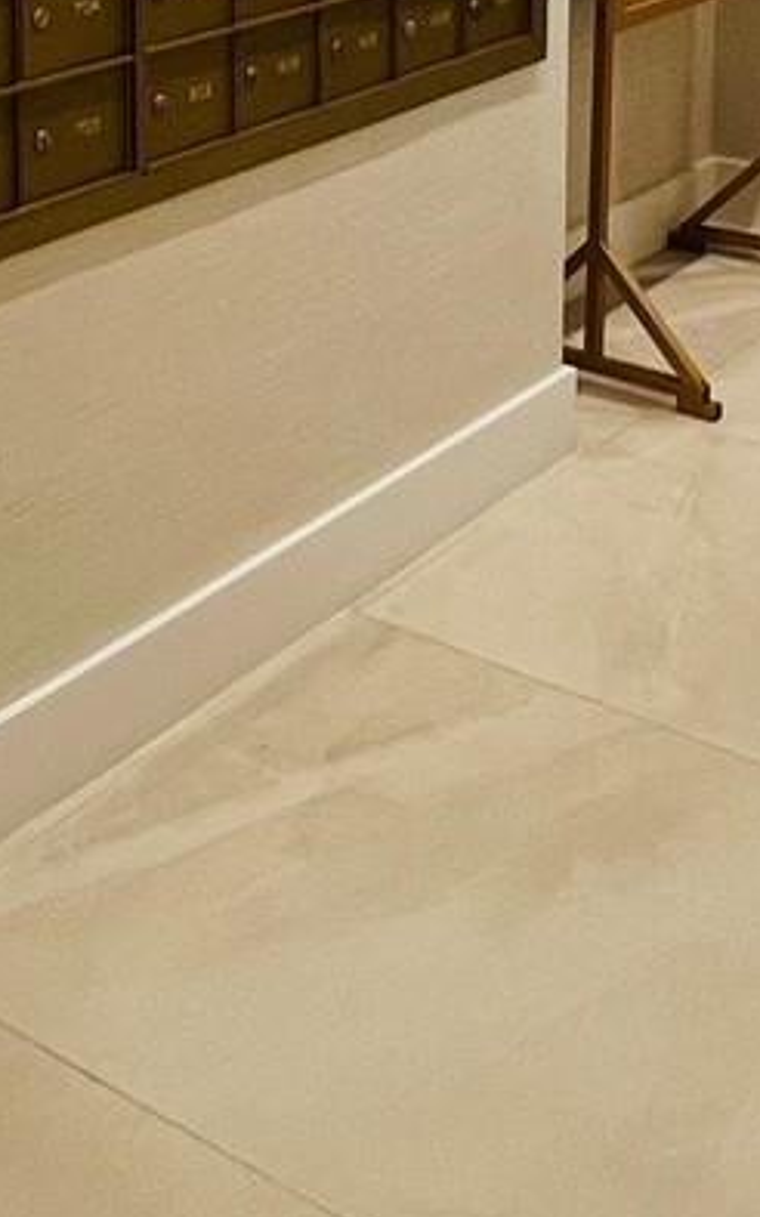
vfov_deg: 31.0
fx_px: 1857
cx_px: 627
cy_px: -219
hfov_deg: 22.8
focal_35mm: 56
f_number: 1.8
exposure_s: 1/60
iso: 160
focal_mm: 1.57
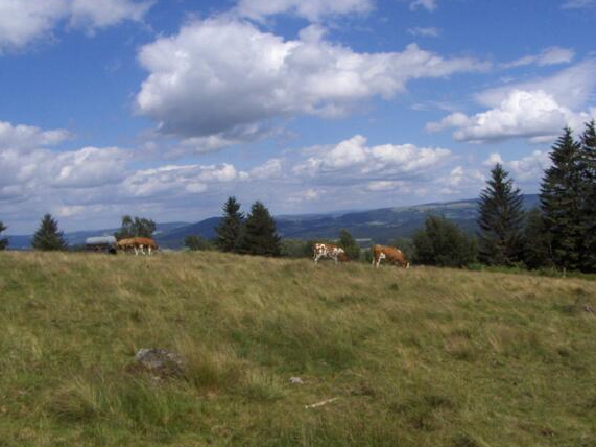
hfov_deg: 51.4
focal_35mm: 36
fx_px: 620
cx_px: 291
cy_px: 224
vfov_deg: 39.6
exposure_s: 1/2041
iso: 100
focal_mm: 5.8
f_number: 4.3
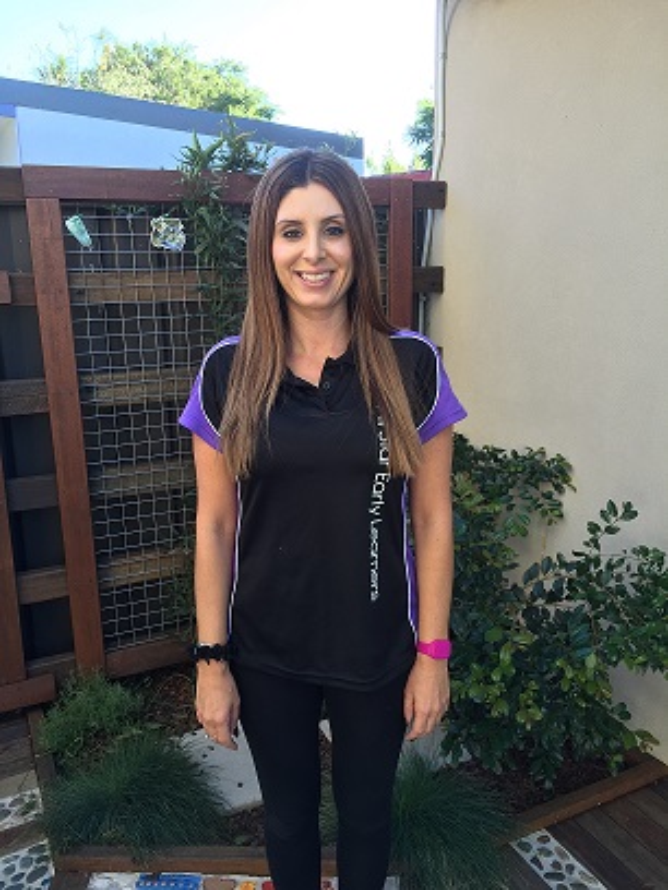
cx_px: 334
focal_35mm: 29
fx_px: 746
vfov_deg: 61.7
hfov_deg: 48.2
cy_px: 445
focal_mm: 4.15
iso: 32
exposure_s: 1/120
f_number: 2.2
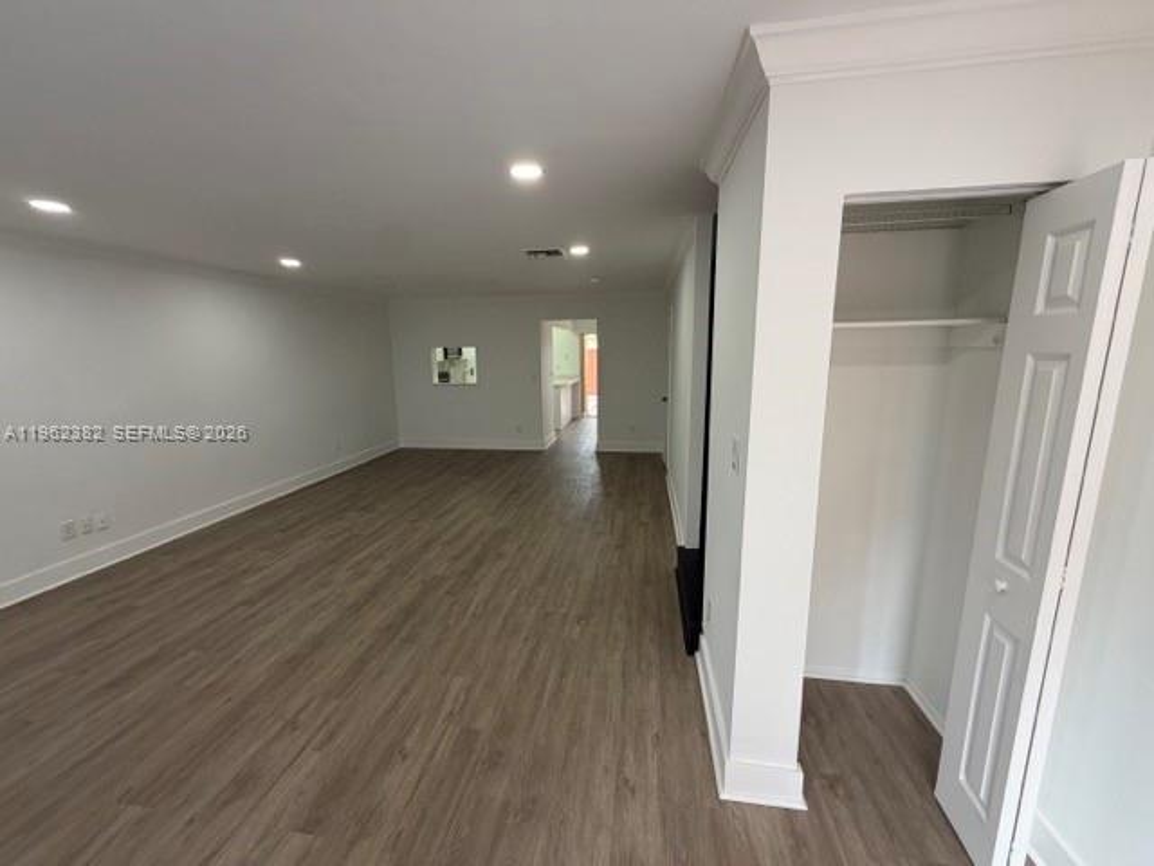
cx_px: 577
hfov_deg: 102.1
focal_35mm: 14
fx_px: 467
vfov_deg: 85.7
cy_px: 433
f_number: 2.2
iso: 160
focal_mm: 2.22
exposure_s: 1/121
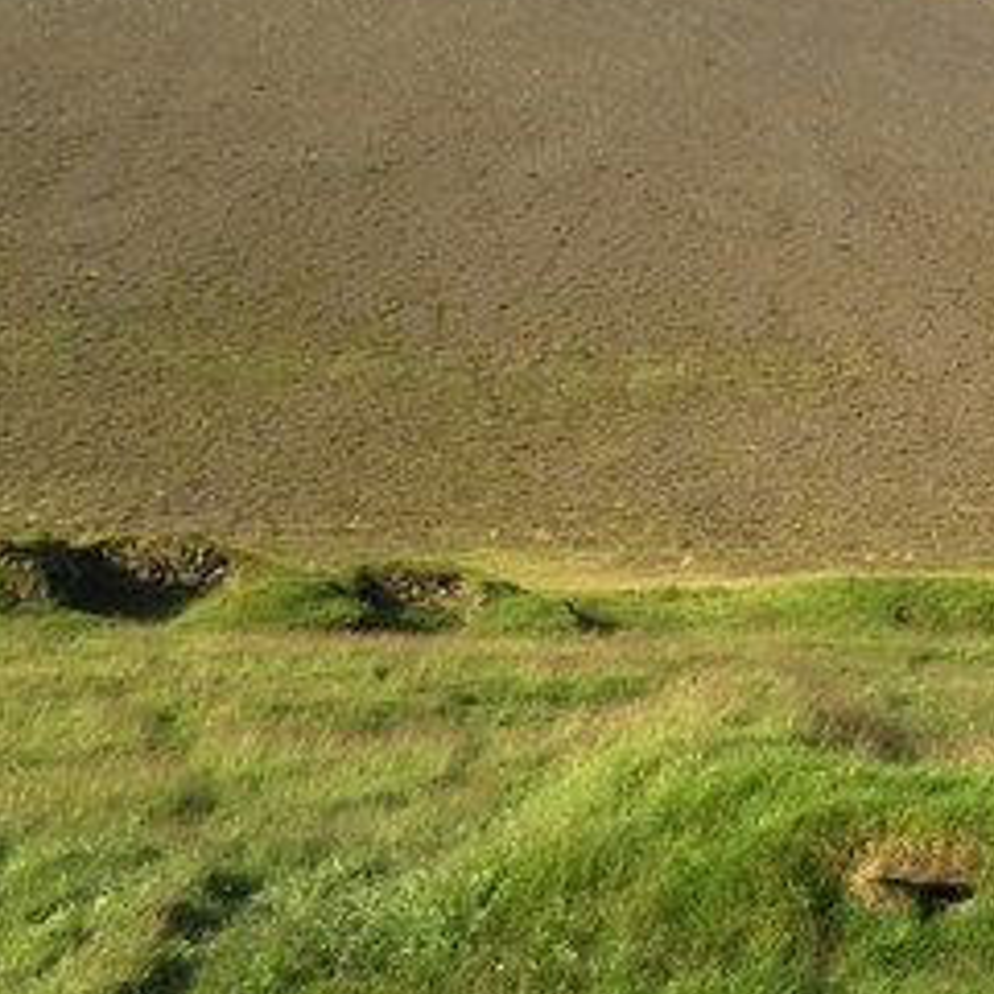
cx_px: 1175
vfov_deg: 25.3
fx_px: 2209
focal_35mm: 68
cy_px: 400
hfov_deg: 23.3
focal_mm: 4.15
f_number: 2.2
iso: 32
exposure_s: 1/989
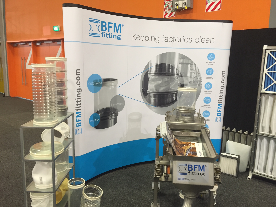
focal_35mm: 29
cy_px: 104
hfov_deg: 61.7
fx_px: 231
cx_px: 138
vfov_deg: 48.2
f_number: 2.2
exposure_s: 1/33
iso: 100
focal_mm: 4.15
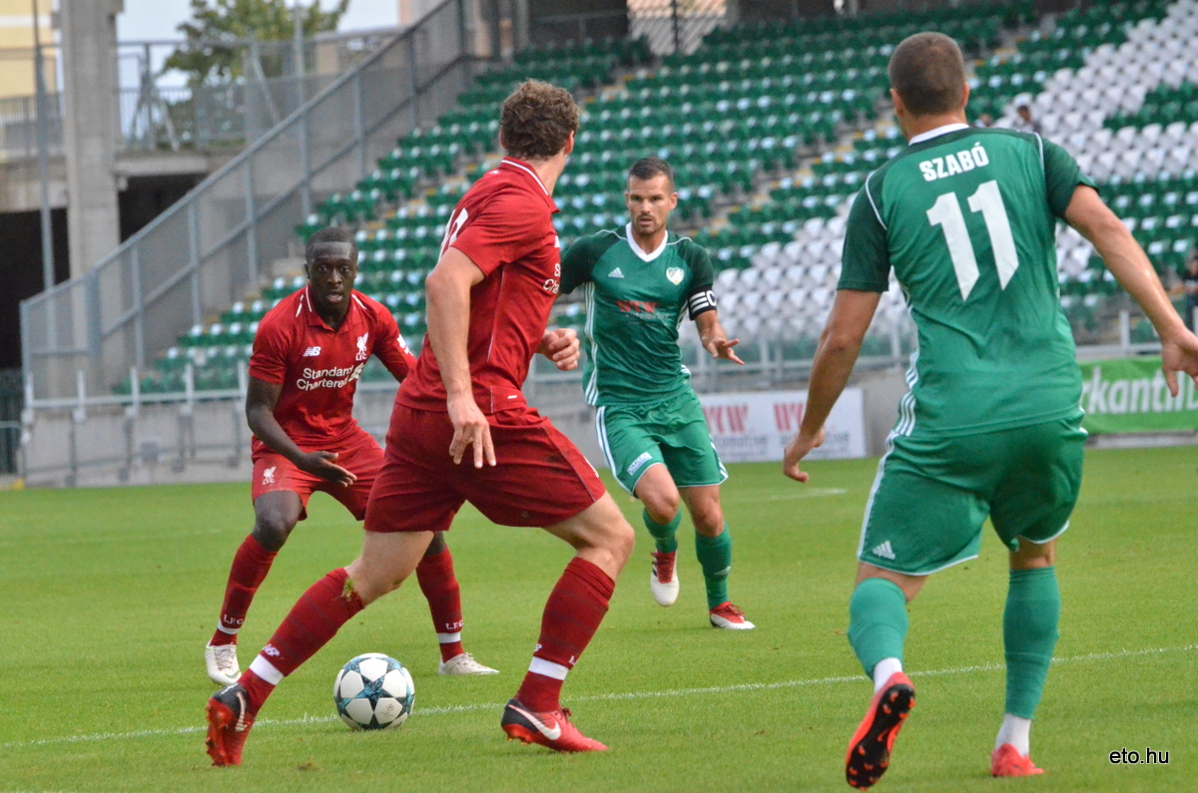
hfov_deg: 7.6
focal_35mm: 270
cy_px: 396
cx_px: 599
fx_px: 8967
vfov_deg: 5.1
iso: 6400
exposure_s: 1/5000
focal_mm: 180
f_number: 7.1
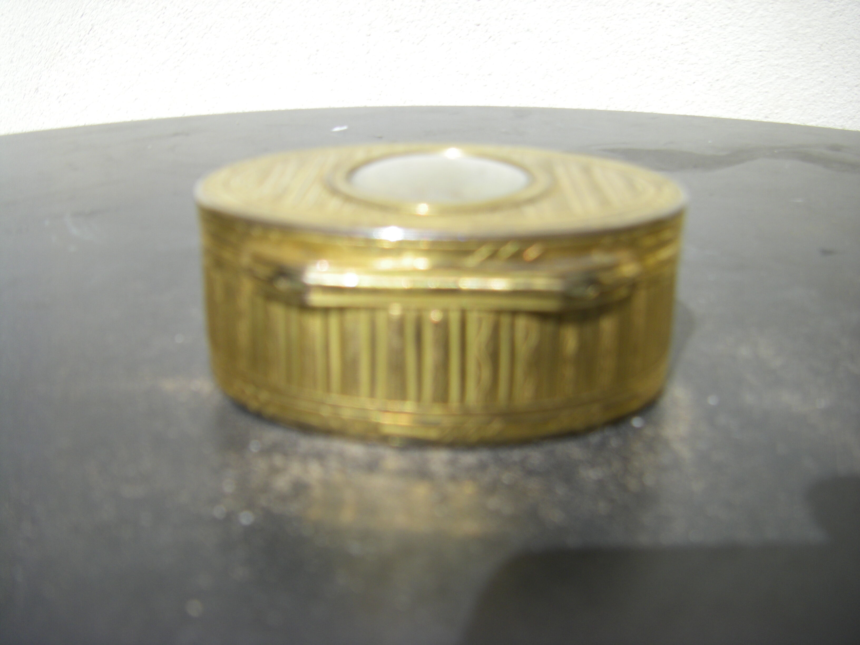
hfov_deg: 49.0
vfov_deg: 37.7
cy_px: 322
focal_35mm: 38
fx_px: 944
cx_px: 430
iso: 64
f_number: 7
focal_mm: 6.3
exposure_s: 1/200
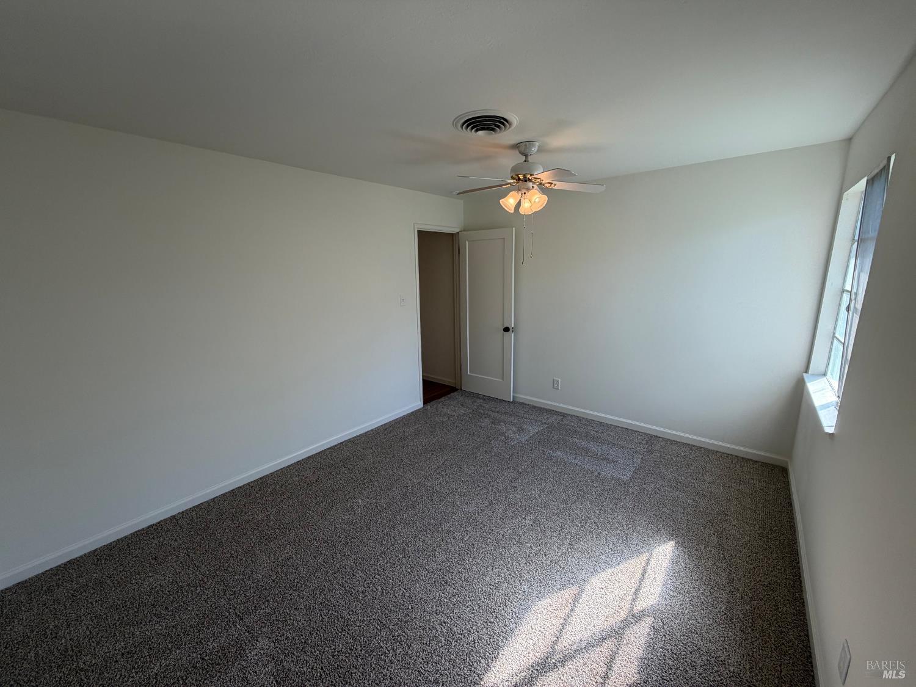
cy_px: 344
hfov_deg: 102.1
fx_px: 370
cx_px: 458
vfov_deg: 85.7
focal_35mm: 14
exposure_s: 1/120
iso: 64
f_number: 2.2
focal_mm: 2.22
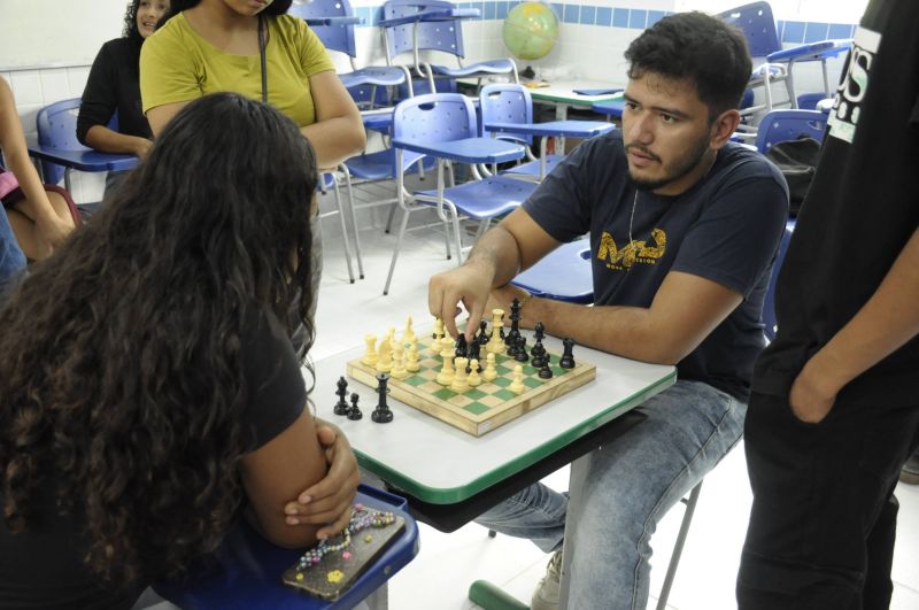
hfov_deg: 53.2
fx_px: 918
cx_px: 460
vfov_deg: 36.8
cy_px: 305
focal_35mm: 36
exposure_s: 1/60
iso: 2000
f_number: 4
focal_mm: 24
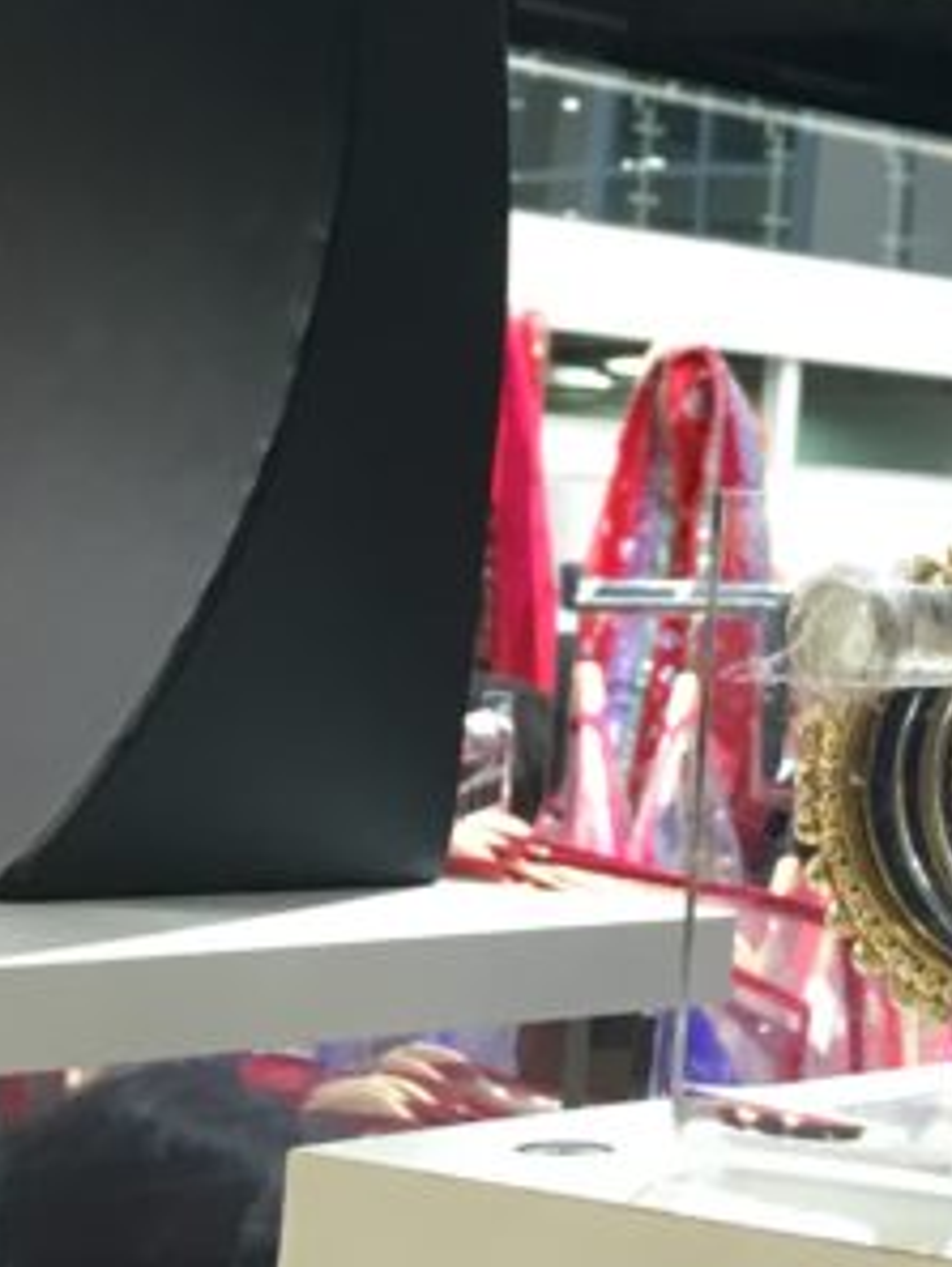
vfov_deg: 19.3
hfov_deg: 13.8
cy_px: 179
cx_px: 1481
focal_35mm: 100
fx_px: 3664
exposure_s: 1/33
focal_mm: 4.15
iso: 100
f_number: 2.2
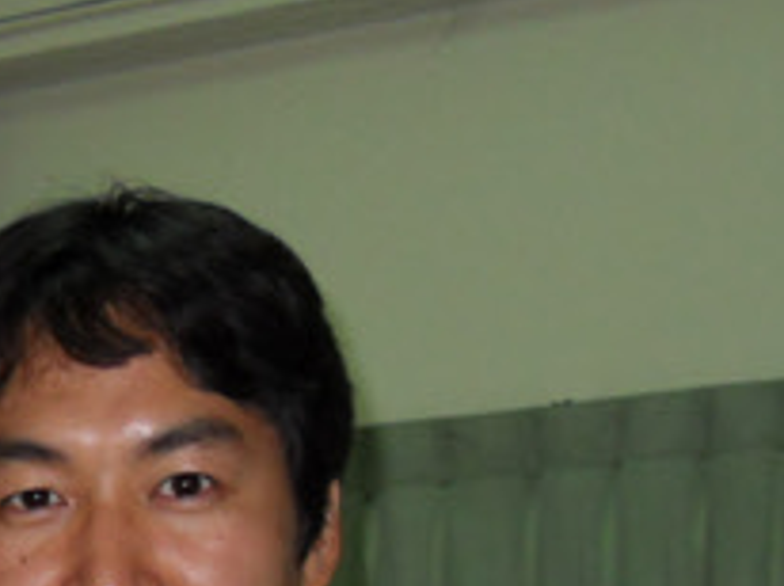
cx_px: -61
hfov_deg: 17.5
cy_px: 982
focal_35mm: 109
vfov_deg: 12.6
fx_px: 2466
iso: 200
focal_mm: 6
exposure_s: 1/45
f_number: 2.8
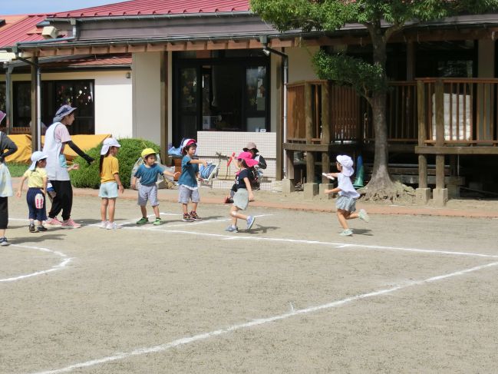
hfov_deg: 24.4
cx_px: 249
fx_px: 1151
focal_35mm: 80
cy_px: 187
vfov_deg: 18.4
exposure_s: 1/500
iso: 80
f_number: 5.4
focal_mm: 14.3
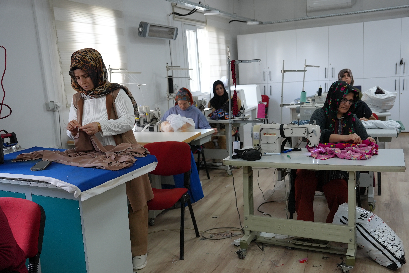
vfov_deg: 37.9
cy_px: 136
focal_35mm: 35
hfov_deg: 54.4
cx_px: 204
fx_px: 398
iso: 1250
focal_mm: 35
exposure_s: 1/160
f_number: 4
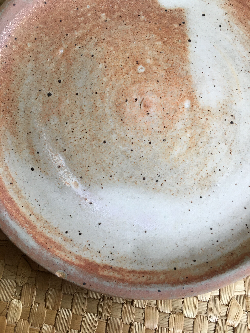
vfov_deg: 61.7
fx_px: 279
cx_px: 125
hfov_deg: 48.2
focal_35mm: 29
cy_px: 166
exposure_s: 1/33
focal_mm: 4.15
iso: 80
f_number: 2.2
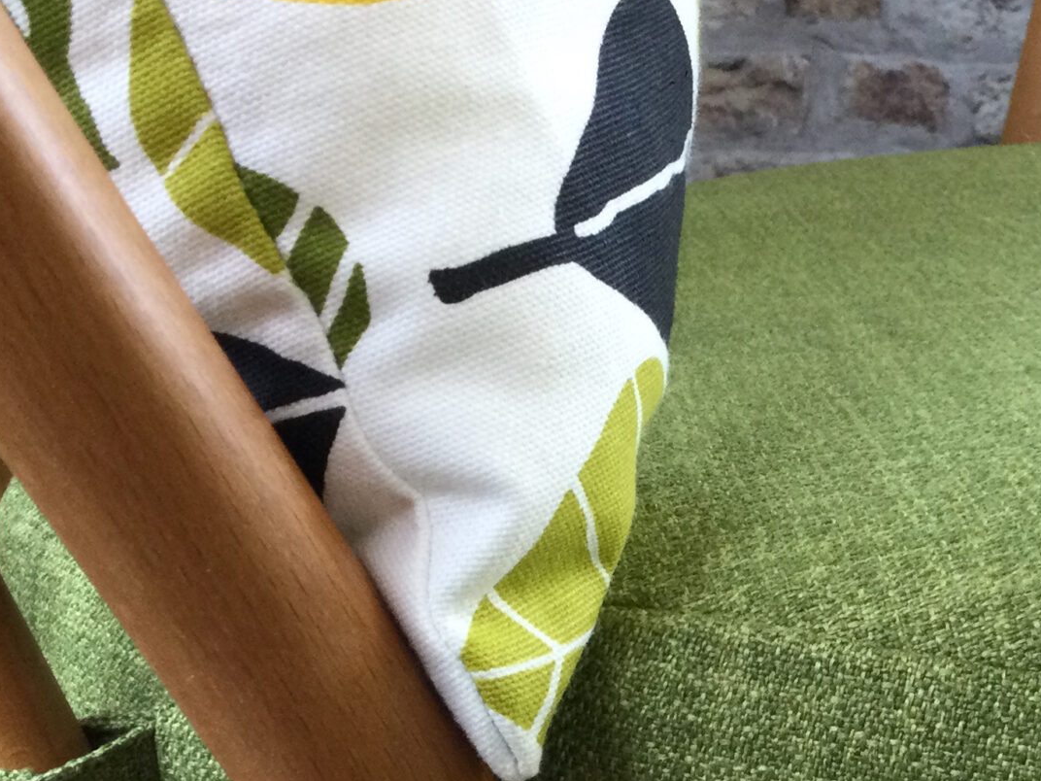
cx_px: 787
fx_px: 2225
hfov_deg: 26.0
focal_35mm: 74
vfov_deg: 19.5
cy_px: 706
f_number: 2.4
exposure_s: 1/33
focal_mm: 3.3
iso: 100
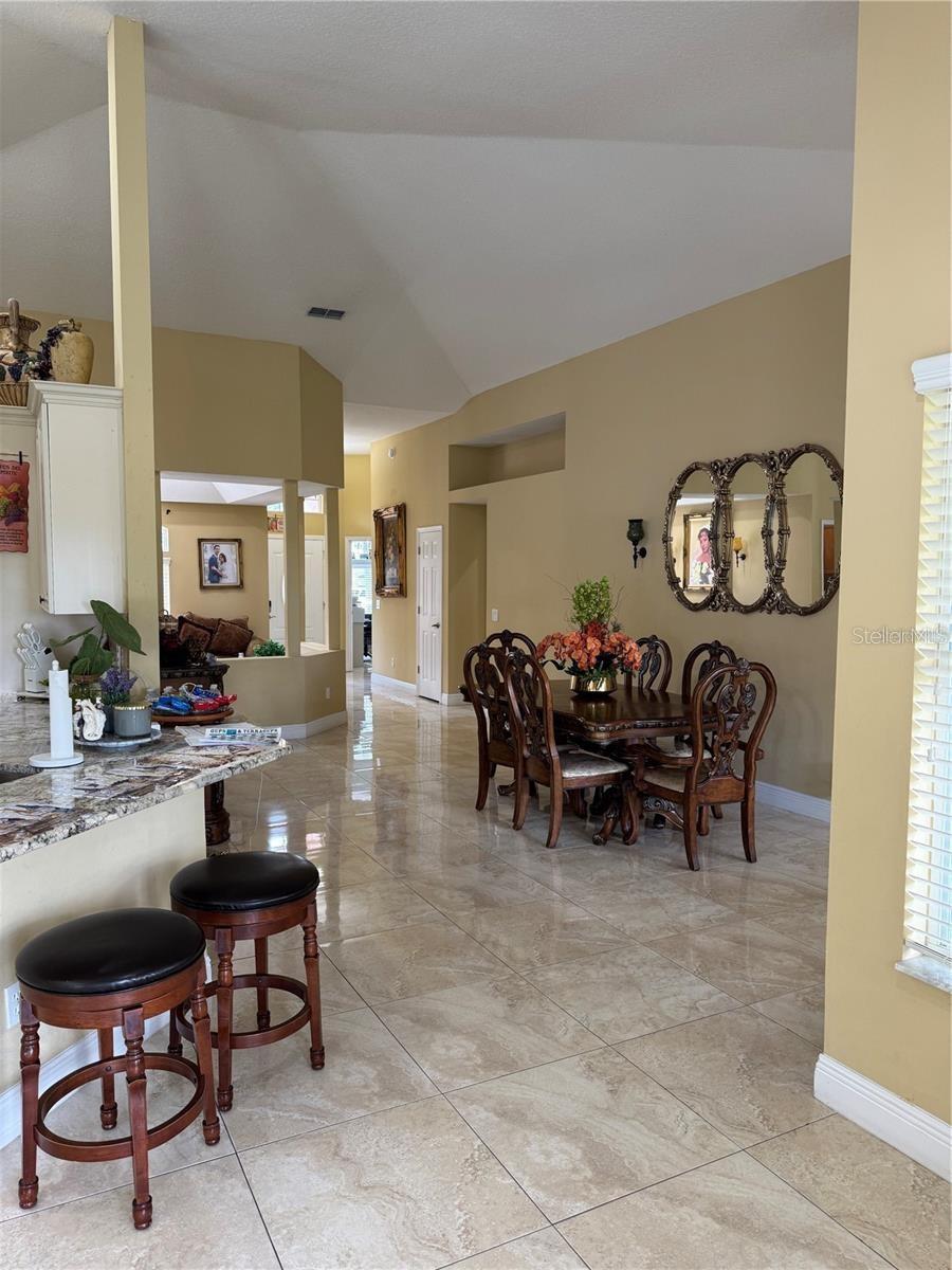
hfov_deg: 56.8
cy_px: 635
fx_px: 880
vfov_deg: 71.6
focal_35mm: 24
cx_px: 476
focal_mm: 6.76
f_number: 1.78
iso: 125
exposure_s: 1/60
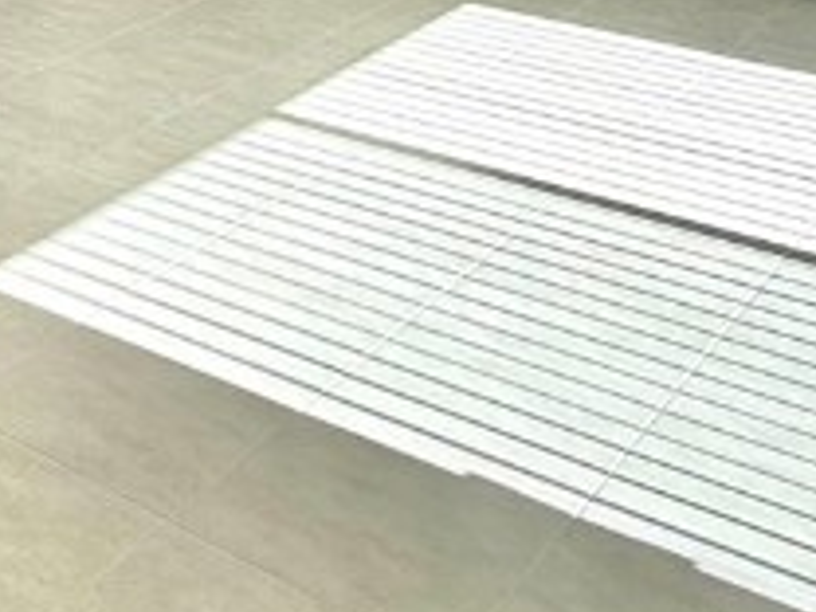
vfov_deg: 16.0
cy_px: -651
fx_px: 1627
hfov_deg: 26.7
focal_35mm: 69
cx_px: 12
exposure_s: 1/540
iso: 50
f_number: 2.2
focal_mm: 2.22
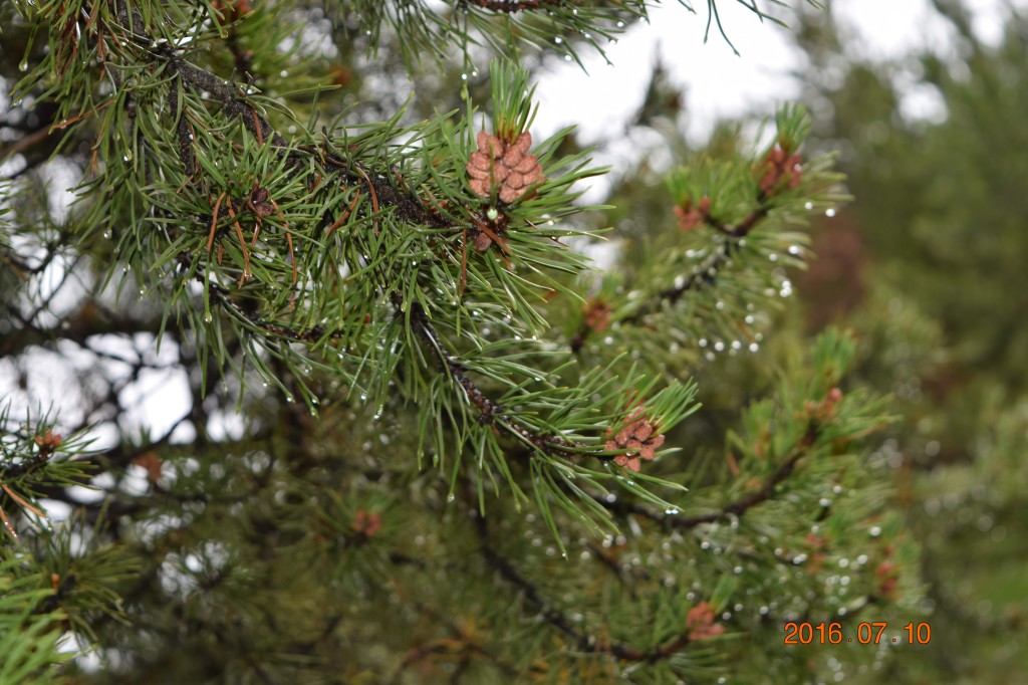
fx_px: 2355
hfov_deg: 24.6
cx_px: 514
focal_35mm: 82
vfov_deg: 16.5
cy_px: 342
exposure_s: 1/160
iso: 100
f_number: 6.3
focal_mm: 55
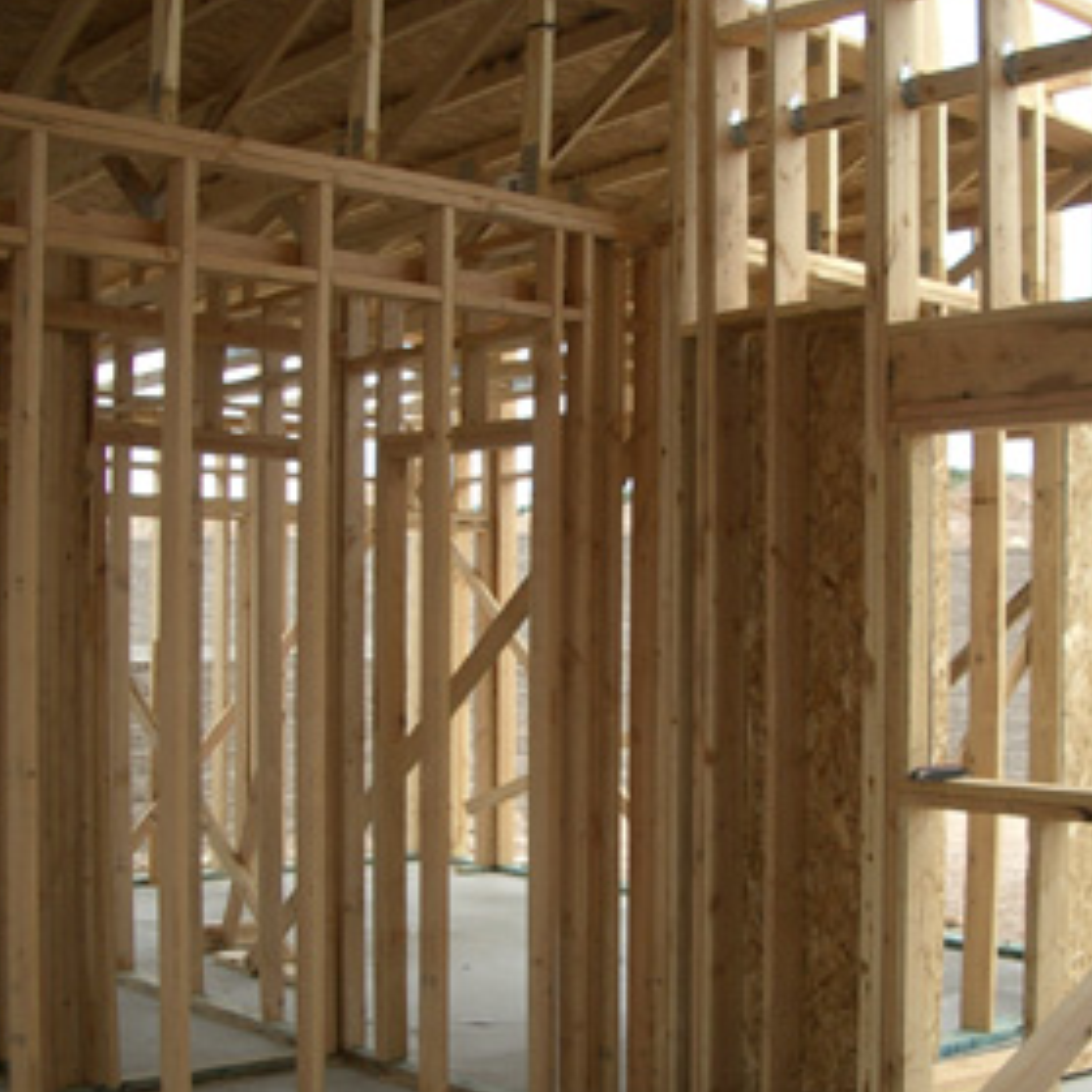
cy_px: 634
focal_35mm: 50
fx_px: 1785
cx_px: 634
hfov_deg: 34.0
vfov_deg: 34.0
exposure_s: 1/100
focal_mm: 5.8
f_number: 2.6
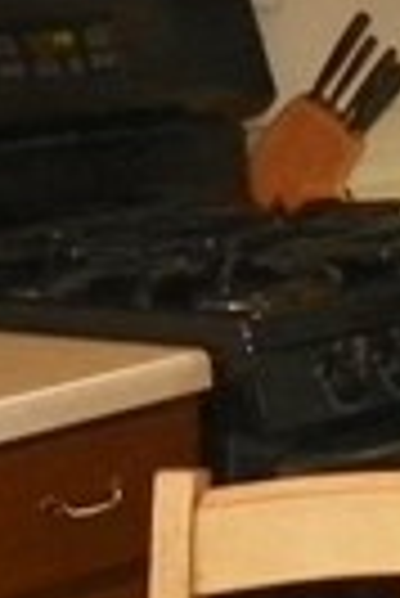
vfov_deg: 9.8
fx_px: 3457
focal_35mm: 208
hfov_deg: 6.0
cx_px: 1312
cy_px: 22
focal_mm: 4.6
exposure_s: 1/30
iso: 200
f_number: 2.8
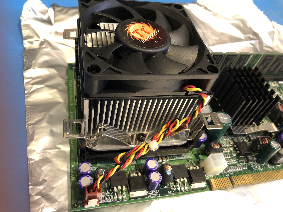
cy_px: 106
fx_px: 229
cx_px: 142
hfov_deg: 63.4
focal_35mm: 28
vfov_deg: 49.7
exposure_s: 1/17
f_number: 1.8
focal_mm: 3.99
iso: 80
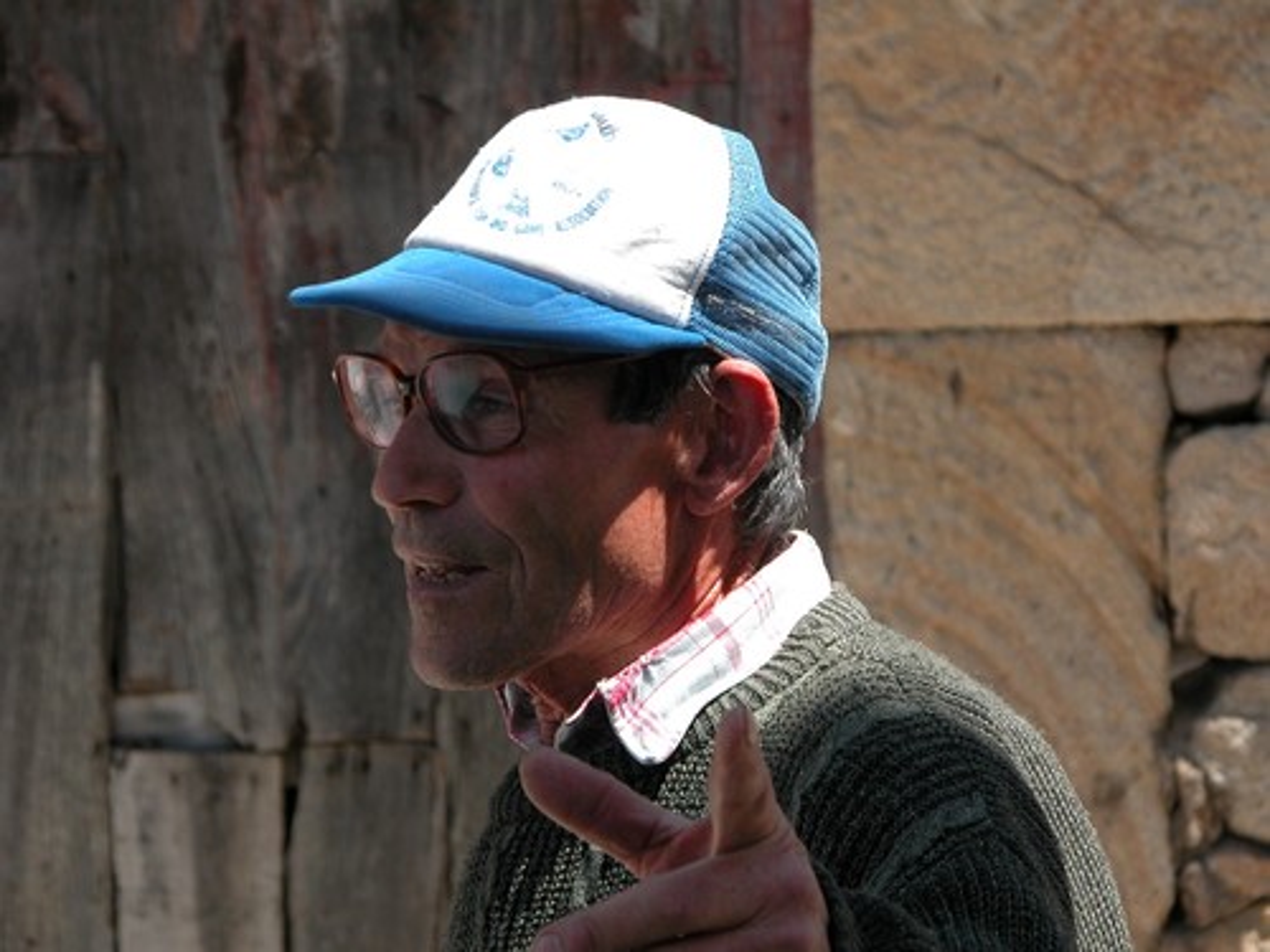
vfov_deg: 9.2
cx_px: 635
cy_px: 476
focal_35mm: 161
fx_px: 5907
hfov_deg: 12.3
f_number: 4.4
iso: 100
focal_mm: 41.1
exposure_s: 1/281
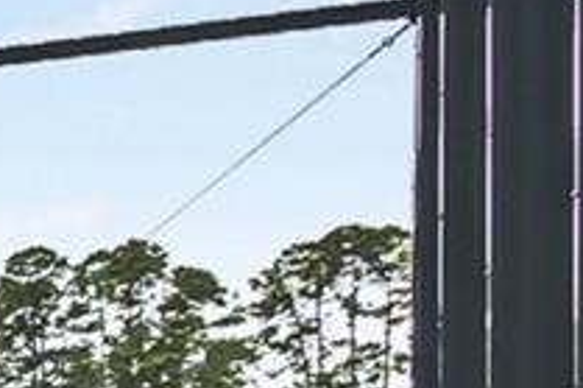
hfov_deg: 10.2
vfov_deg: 11.6
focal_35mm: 115
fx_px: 1861
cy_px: 516
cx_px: -1336
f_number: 5.6
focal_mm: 10
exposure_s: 1/250
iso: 100
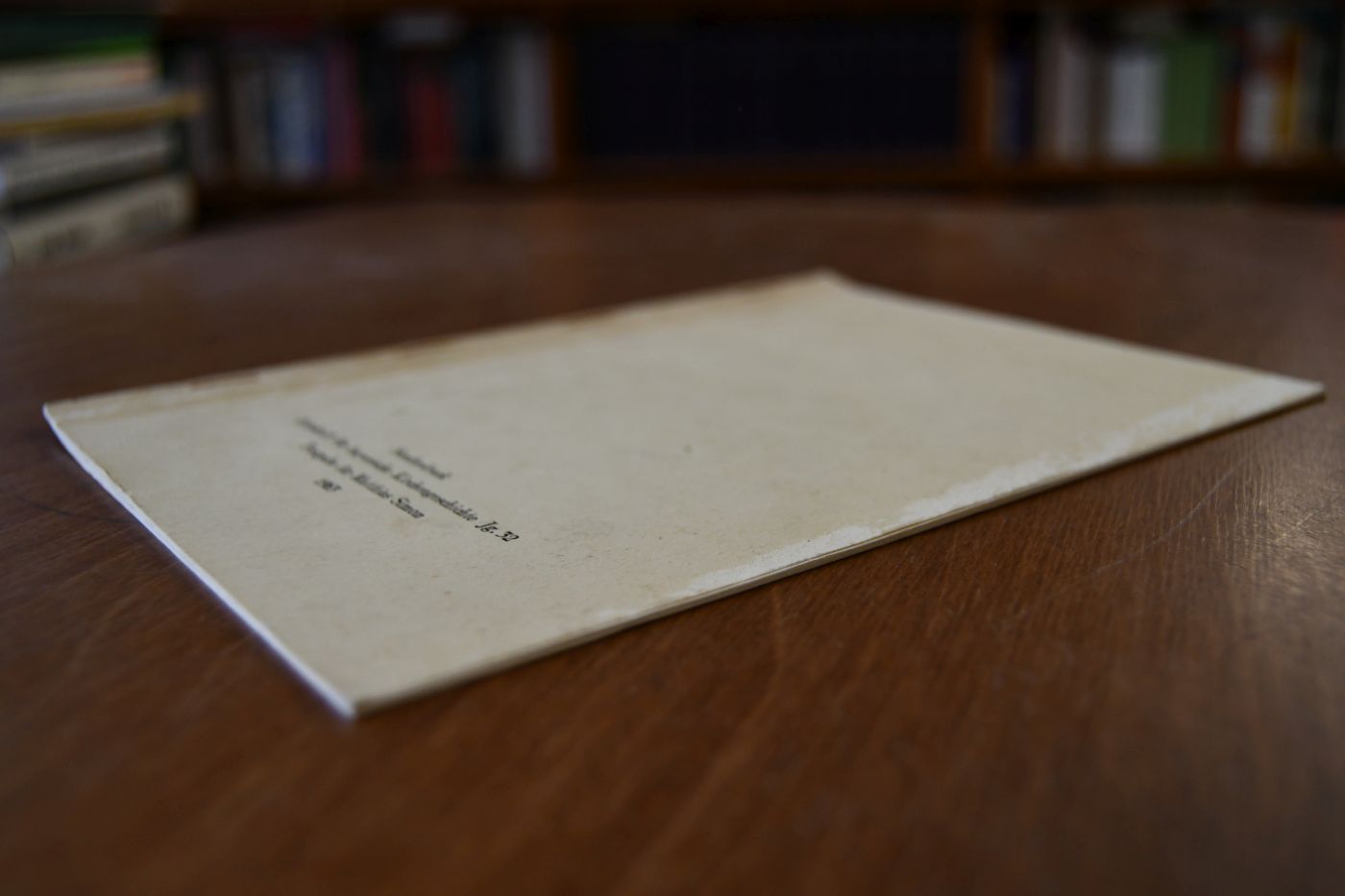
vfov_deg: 36.9
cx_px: 672
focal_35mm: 36
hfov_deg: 53.1
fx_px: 1345
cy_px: 448
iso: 640
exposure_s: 1/250
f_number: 3.8
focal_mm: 24
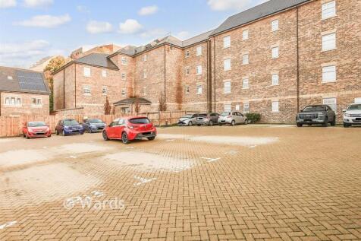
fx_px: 190
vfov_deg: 64.5
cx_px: 180
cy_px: 120
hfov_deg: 86.9
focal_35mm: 19
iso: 320
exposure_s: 1/200
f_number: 8
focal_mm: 13
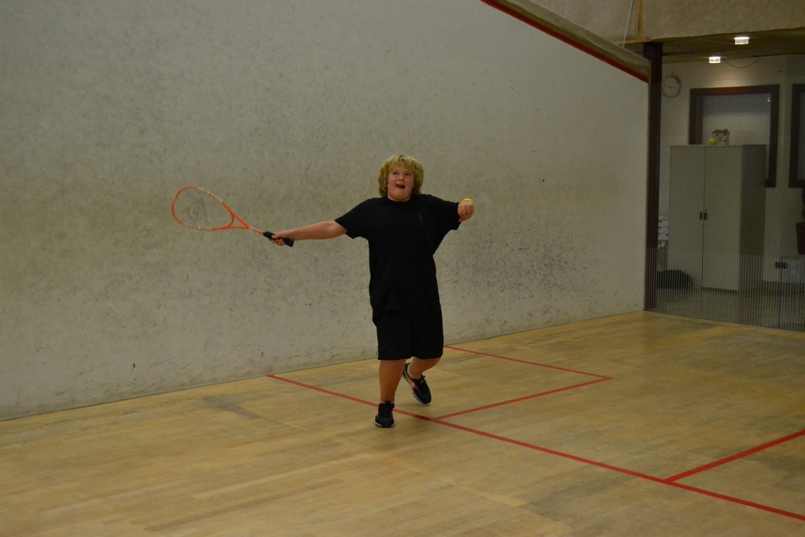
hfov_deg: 43.6
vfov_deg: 29.9
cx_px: 402
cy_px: 268
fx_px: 1006
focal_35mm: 45
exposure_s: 1/320
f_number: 4.5
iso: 3200
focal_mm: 30
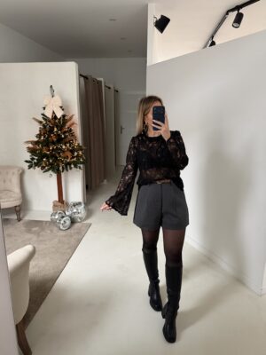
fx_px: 246
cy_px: 178
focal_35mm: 24
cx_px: 133
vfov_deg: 71.6
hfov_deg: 56.8
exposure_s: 1/44
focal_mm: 6.76
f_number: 1.78
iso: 500
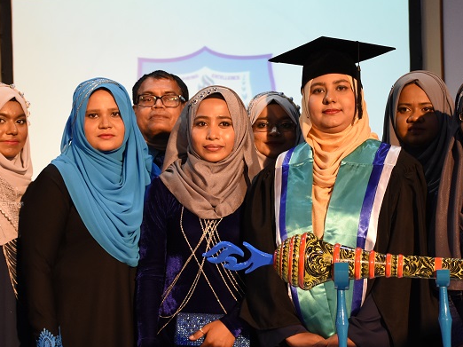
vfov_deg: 14.1
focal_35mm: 105
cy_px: 177
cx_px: 287
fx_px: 1404
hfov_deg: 18.7
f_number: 5
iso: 1250
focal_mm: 38
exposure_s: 1/100
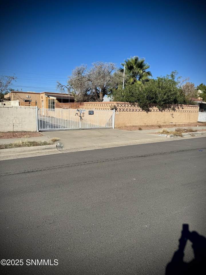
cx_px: 103
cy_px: 138
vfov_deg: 71.6
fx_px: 190
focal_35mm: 24
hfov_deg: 56.8
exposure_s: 1/7092
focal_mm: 6.76
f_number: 1.78
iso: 80
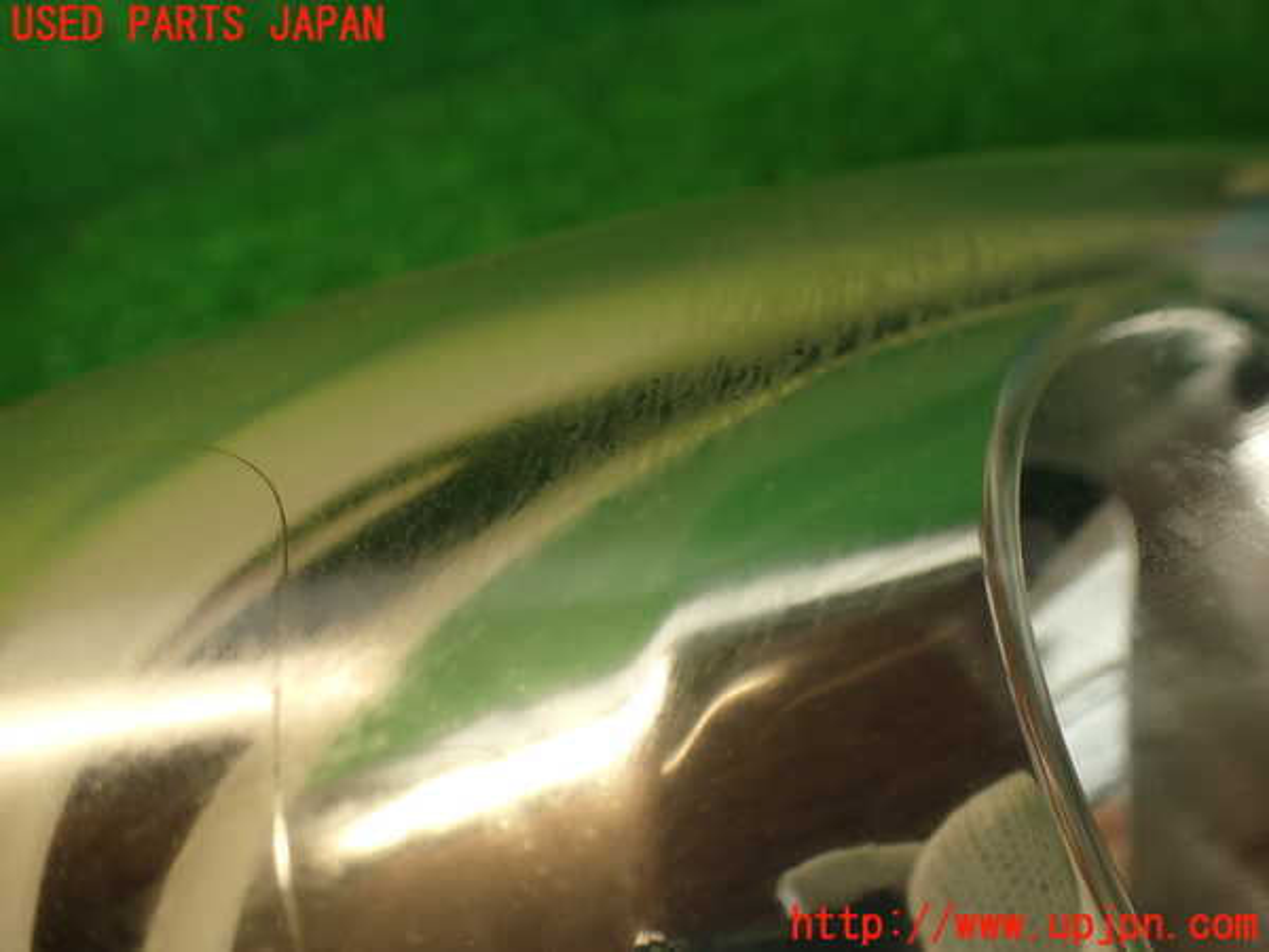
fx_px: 1173
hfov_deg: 56.8
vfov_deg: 44.2
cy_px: 476
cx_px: 634
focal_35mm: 32
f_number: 2.4
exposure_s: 1/60
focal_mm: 5.79
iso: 160
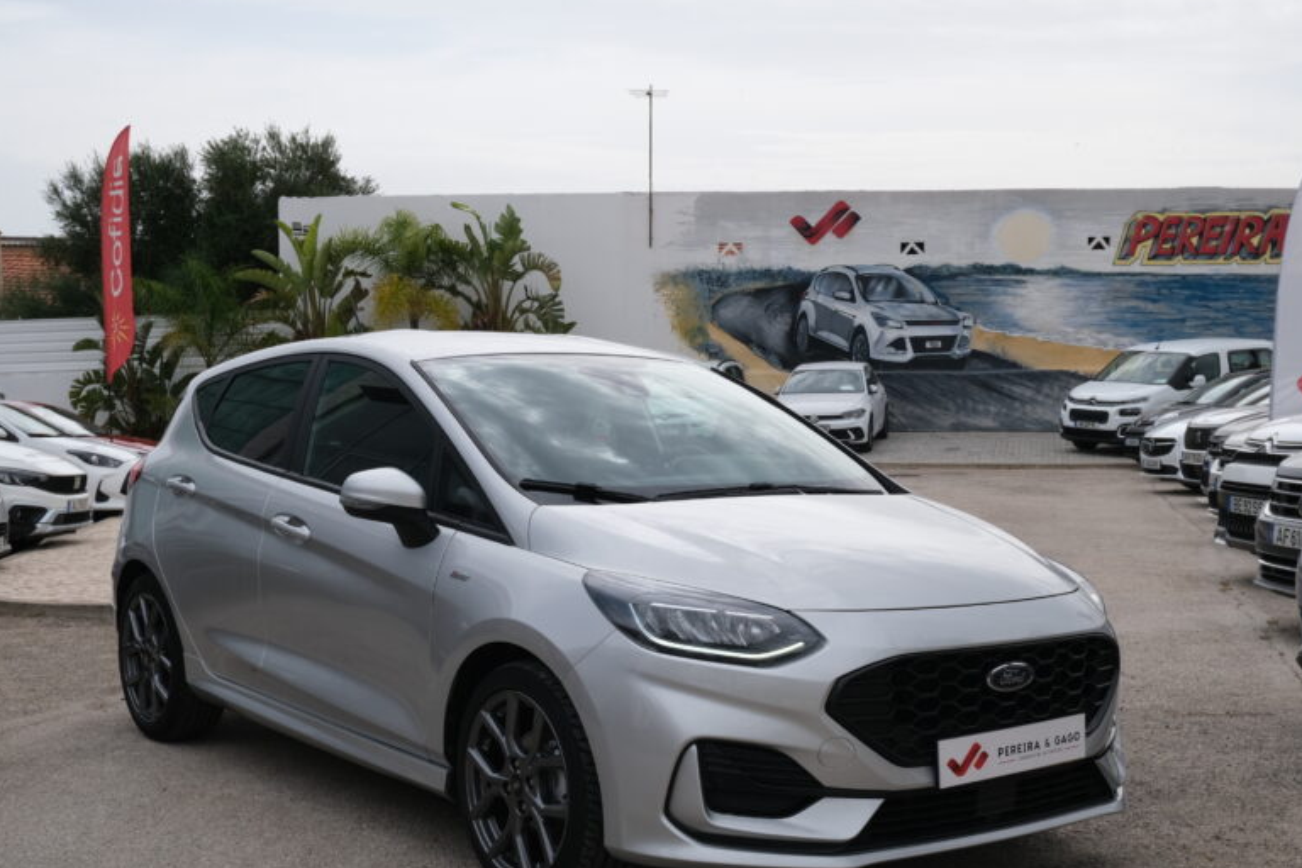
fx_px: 1736
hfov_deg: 41.1
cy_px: 572
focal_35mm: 48
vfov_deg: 27.9
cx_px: 643
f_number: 8
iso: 160
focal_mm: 24.2
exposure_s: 1/320
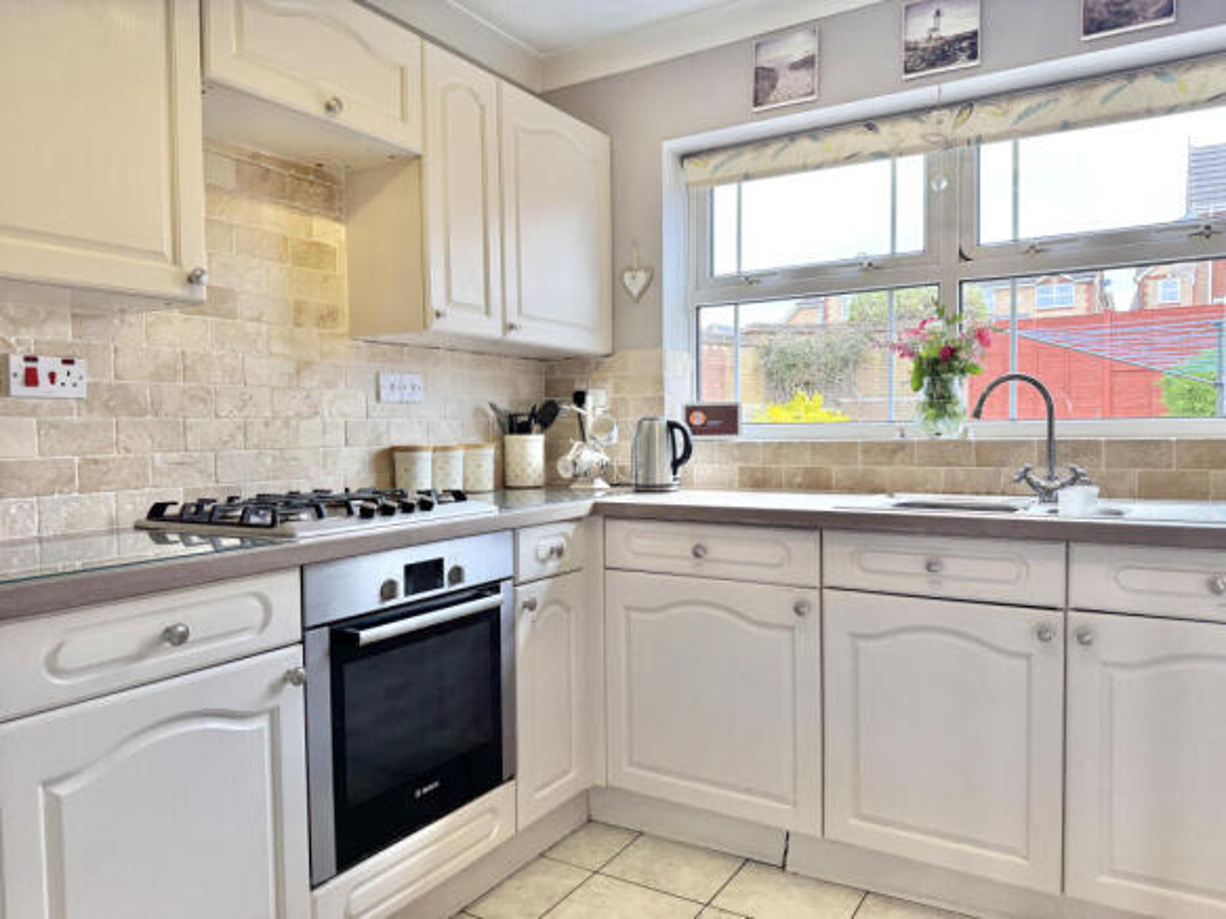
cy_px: 460
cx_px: 613
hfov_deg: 71.6
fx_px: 850
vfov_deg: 56.8
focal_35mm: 24
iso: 64
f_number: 1.78
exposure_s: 1/100
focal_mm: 6.76
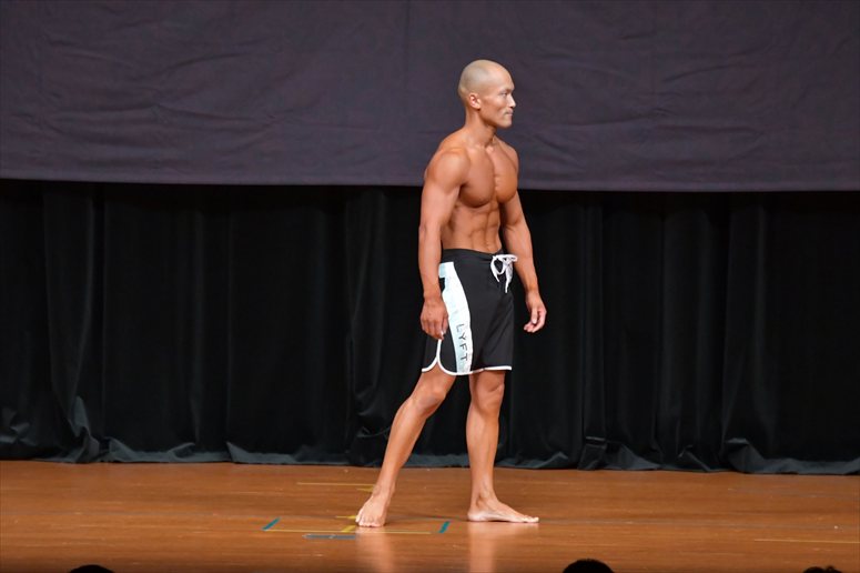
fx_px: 6805
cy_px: 286
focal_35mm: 285
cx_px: 430
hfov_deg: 7.2
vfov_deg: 4.8
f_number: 5.6
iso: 5000
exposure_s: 1/400
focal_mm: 190
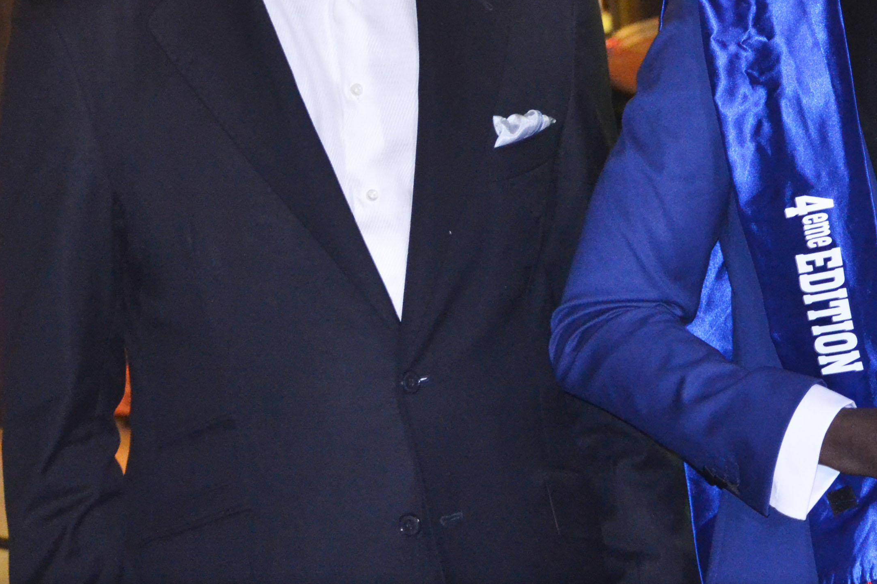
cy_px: -42
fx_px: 4313
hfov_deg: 11.5
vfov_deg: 7.7
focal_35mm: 177
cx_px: 867
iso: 2000
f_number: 4
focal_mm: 55
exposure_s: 1/60
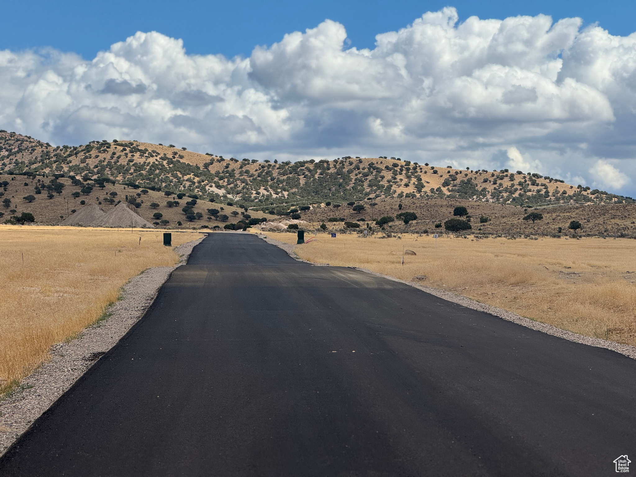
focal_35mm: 120
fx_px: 2205
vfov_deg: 12.3
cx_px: 318
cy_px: 238
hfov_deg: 16.4
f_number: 2.8
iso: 50
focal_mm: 15.66
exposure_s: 1/2710
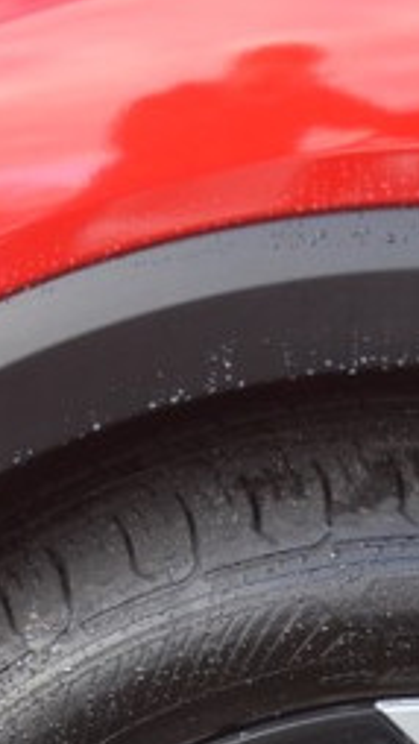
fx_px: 6891
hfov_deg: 3.5
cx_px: 316
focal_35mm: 349
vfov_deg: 6.1
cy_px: 977
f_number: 5.6
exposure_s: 1/125
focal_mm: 55
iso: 400
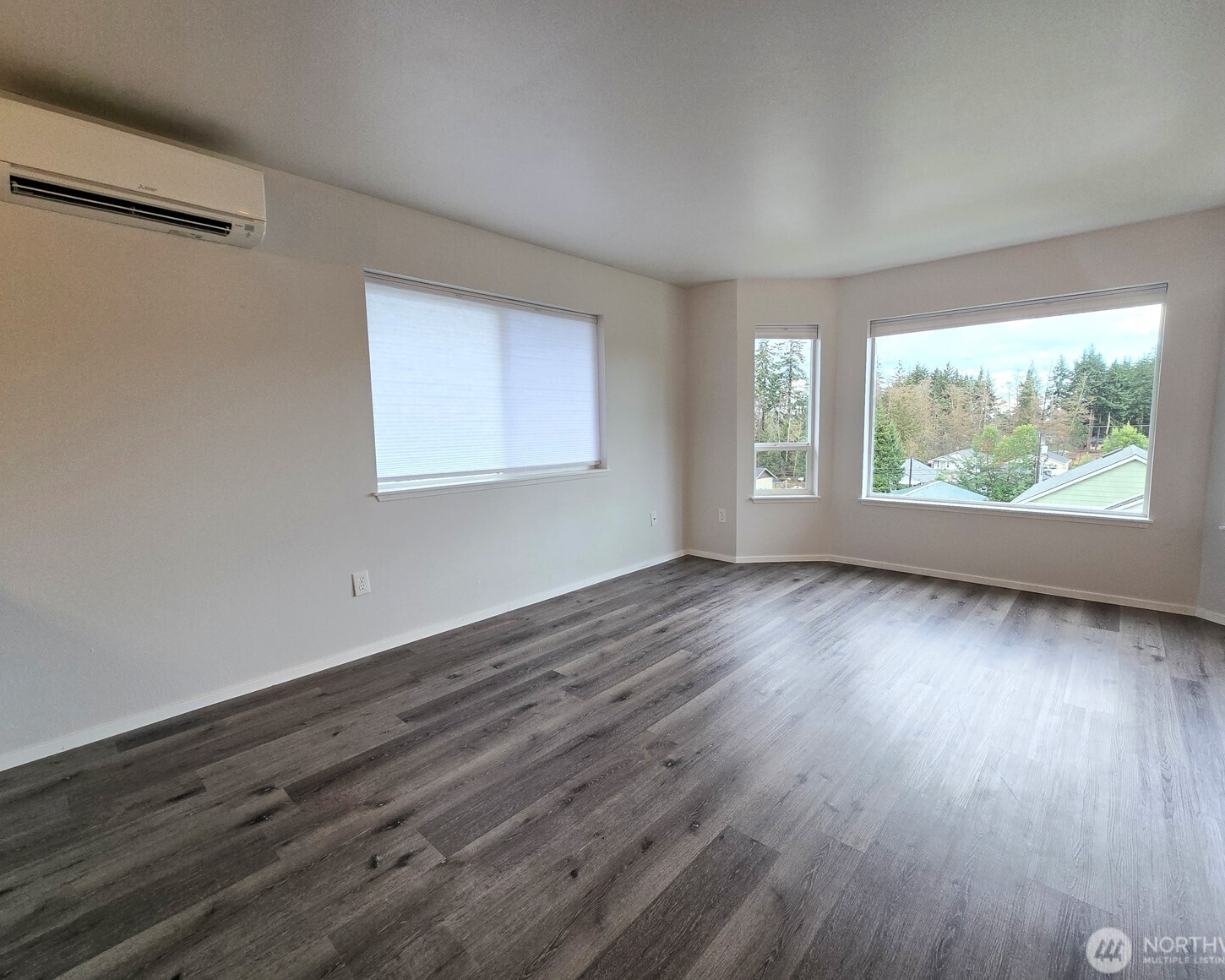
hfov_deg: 100.7
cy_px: 477
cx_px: 629
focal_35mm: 14
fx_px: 508
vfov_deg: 88.0
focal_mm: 2.2
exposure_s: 1/120
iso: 80
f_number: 2.2
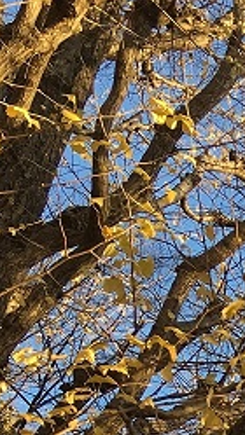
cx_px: 648
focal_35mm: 128
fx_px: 1479
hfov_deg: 8.4
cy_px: 701
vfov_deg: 15.2
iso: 25
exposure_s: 1/239
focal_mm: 4.15
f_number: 2.2
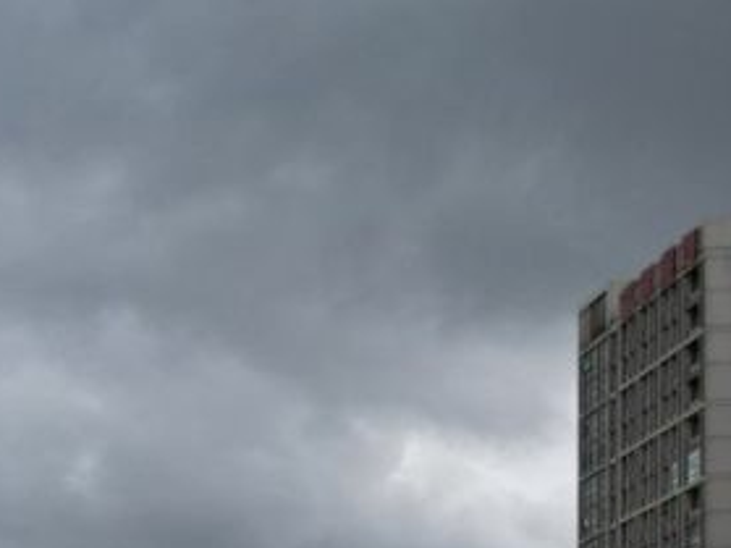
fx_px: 1858
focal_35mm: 88
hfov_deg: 18.9
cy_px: 876
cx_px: -438
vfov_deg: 15.2
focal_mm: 6.72
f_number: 1.7
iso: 110
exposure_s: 1/1600
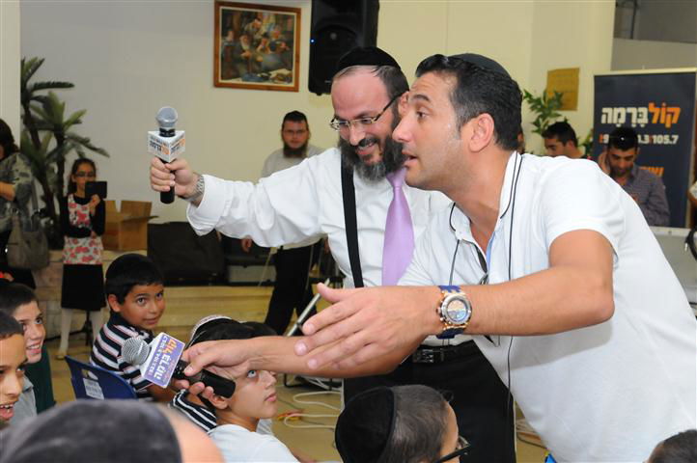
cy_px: 232
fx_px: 1161
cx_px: 348
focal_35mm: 60
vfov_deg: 22.6
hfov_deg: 33.4
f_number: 6.3
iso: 1600
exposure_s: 1/125
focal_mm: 40
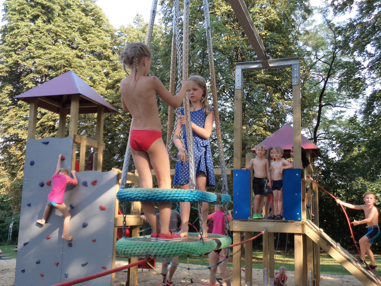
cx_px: 190
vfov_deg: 36.8
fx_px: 429
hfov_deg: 47.9
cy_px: 143
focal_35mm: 39
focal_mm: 6.9
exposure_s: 1/125
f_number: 4
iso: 80
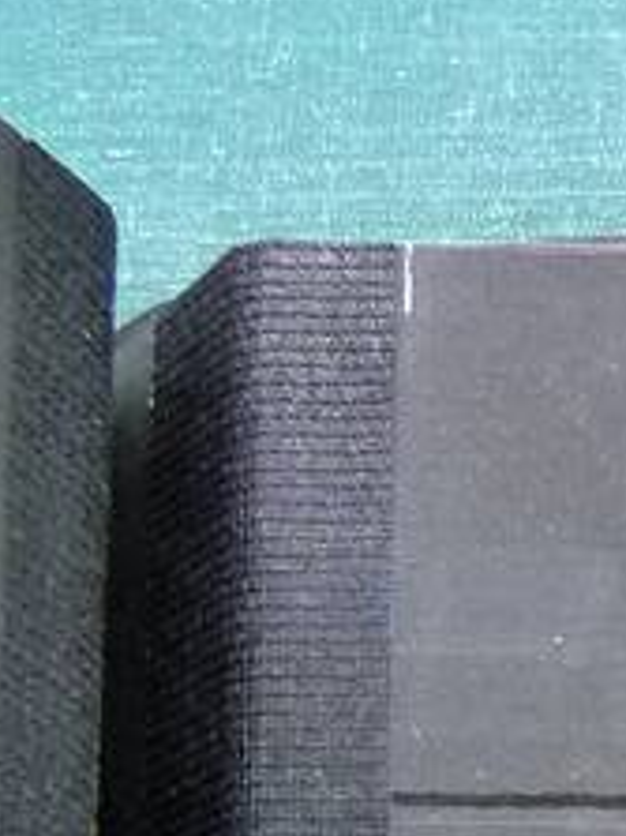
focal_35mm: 147
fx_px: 3548
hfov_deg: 9.3
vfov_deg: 11.8
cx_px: 1376
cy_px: 1773
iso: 400
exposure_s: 1/40
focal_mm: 5.7
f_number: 3
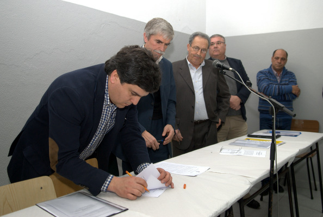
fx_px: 297
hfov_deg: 57.1
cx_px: 162
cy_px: 108
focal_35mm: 33
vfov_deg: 40.2
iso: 400
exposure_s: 1/60
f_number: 2.8
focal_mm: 22
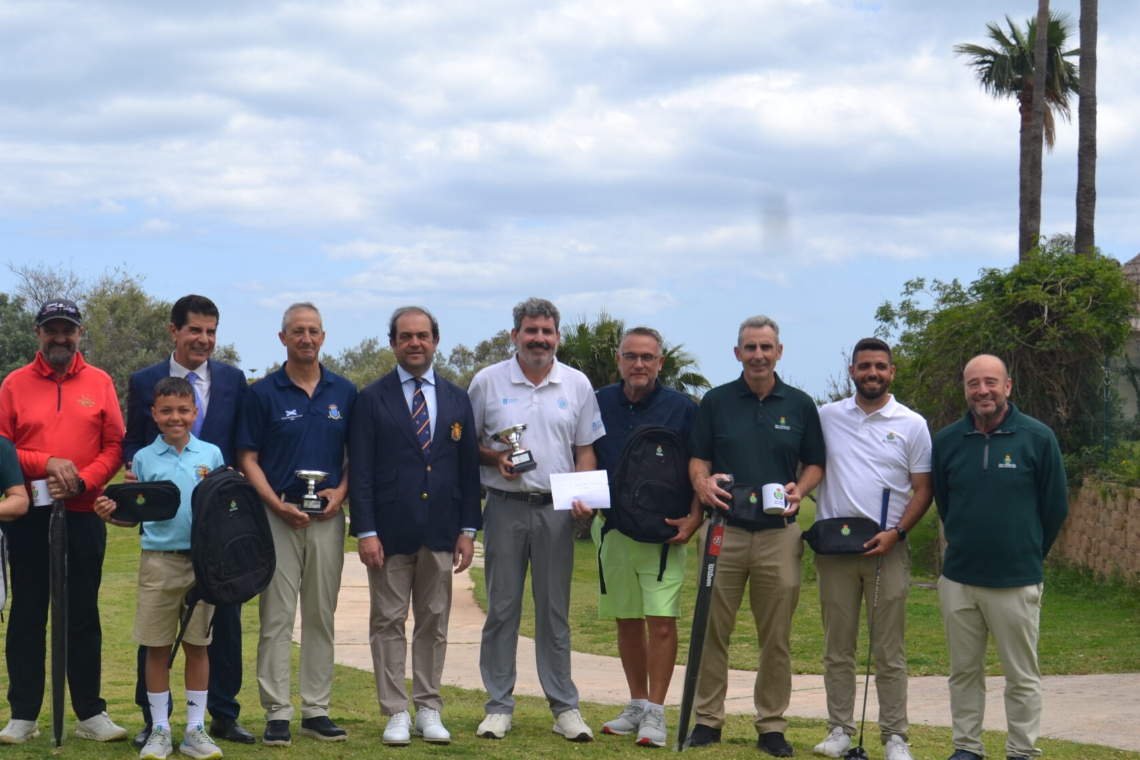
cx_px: 450
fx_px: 1512
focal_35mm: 48
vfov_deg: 28.2
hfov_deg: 41.1
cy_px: 416
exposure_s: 1/250
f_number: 8
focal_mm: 21
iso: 100
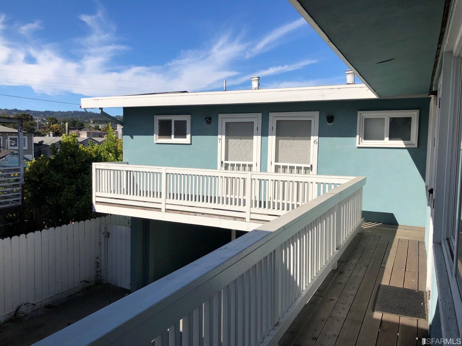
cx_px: 231
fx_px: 374
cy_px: 173
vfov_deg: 49.7
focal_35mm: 28
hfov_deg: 63.5
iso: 20
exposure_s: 1/4000
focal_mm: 4
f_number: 1.8
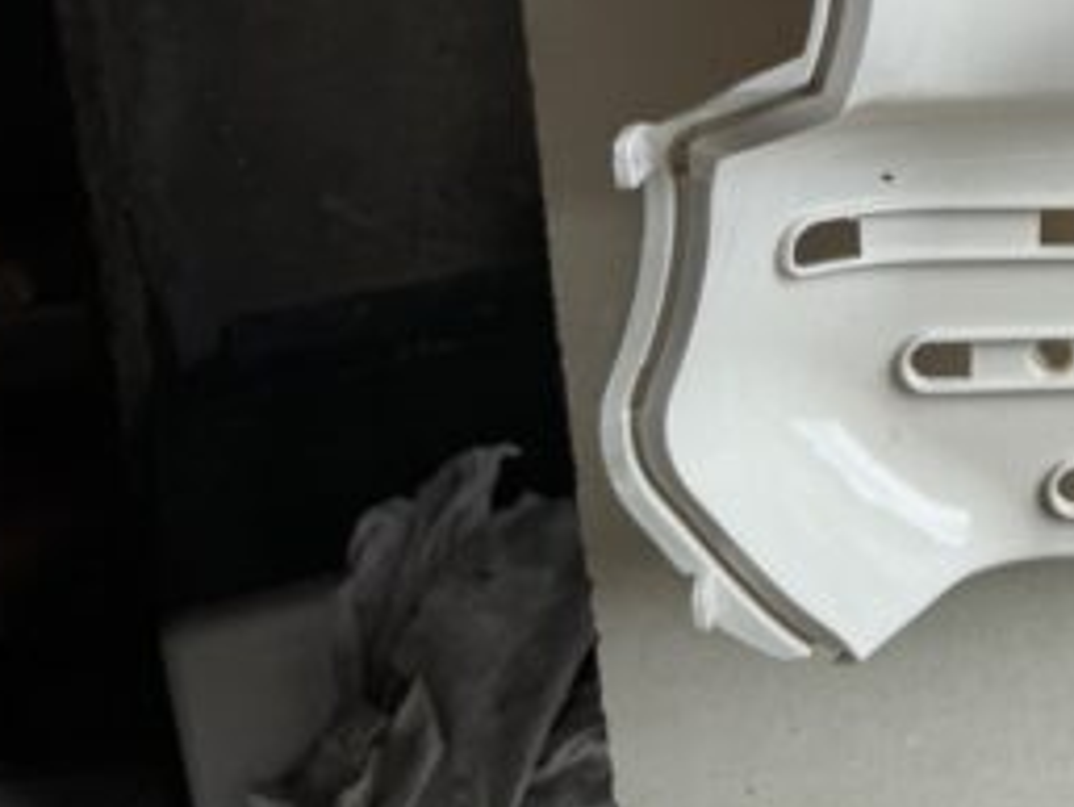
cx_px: 1191
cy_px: -71
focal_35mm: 56
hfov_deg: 30.6
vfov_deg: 24.4
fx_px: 1738
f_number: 1.78
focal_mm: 6.76
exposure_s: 1/1042
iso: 80
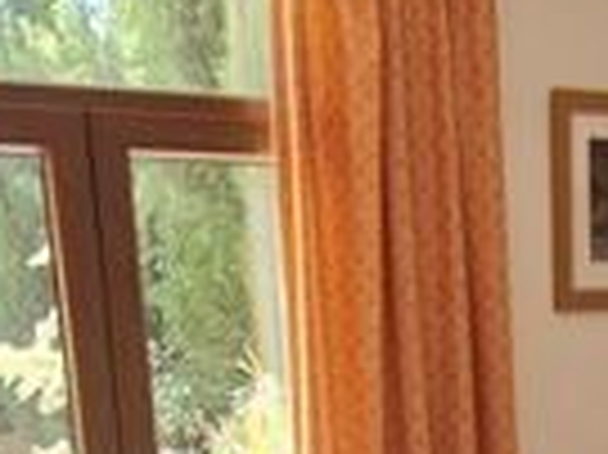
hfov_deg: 28.2
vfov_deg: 18.8
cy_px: 697
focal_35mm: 68
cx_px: 444
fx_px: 1193
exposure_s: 1/50
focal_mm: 2.2
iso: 64
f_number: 2.2
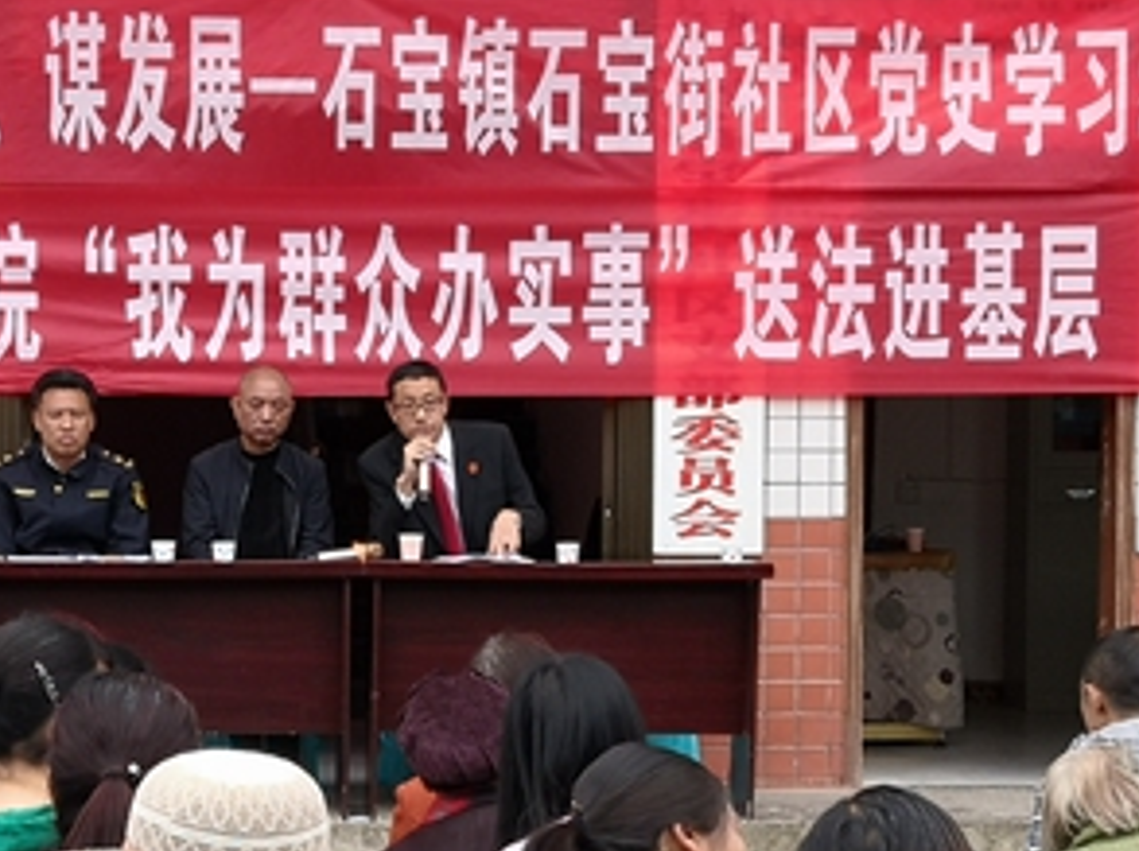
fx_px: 3451
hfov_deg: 18.7
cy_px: 699
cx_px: 358
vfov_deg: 14.0
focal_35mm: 105
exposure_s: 1/609
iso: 50
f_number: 1.6
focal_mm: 3.95
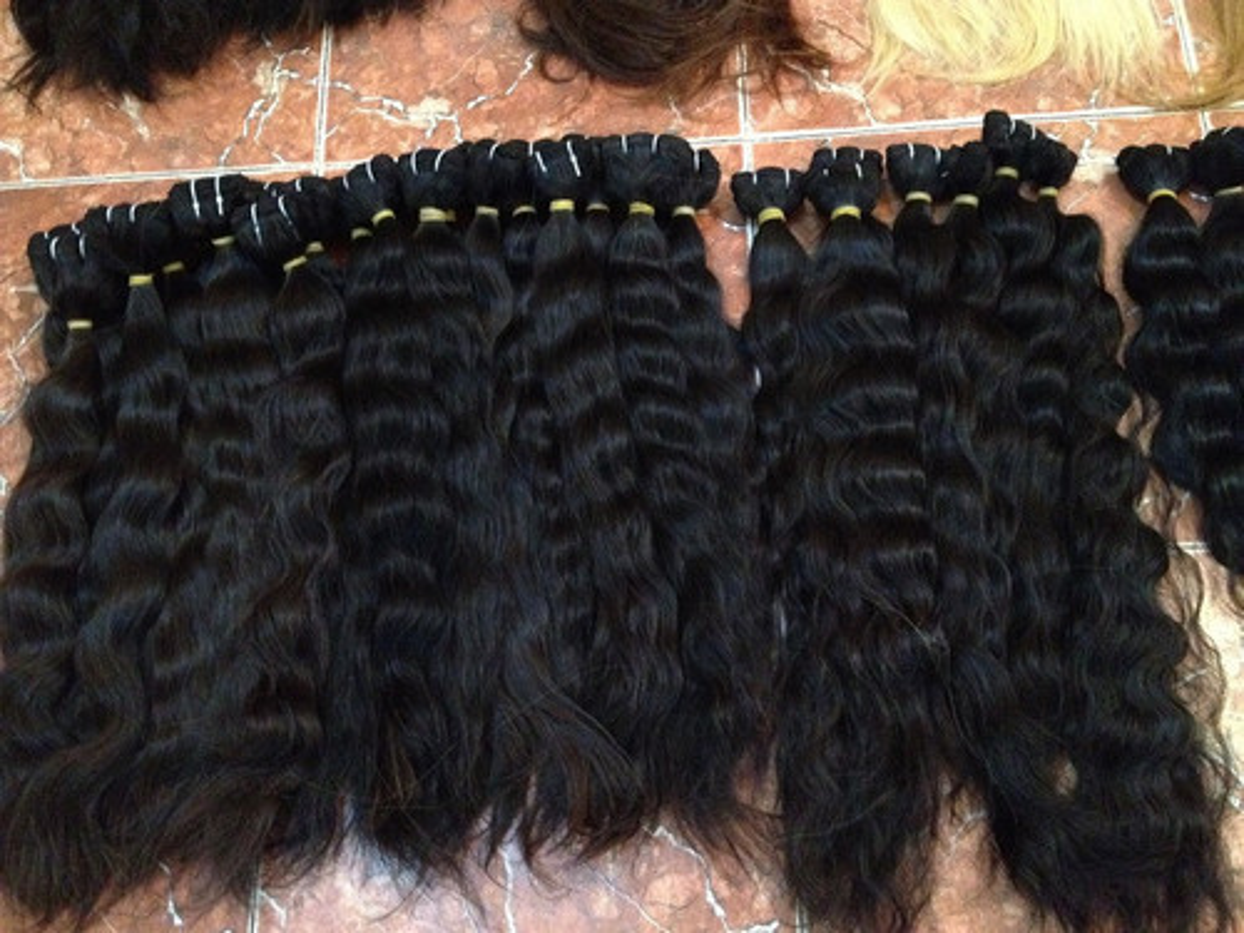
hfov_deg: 52.6
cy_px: 466
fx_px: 1258
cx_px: 622
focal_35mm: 35
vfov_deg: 40.7
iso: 800
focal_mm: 4.28
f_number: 2.4
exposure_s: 1/15
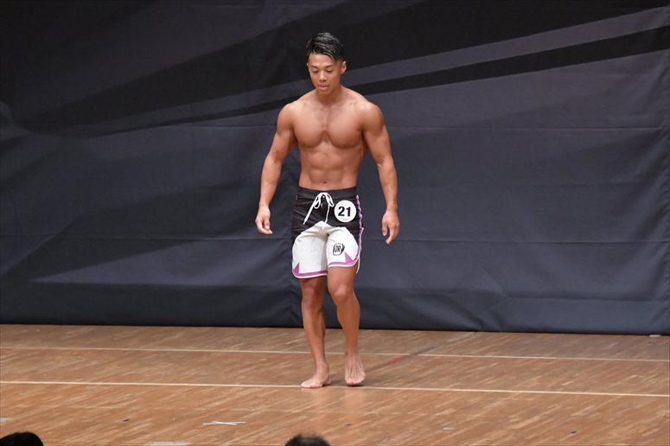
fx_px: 5581
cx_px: 335
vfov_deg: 4.6
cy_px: 223
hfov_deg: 6.9
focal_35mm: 300
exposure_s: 1/400
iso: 6400
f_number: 5.6
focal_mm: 200
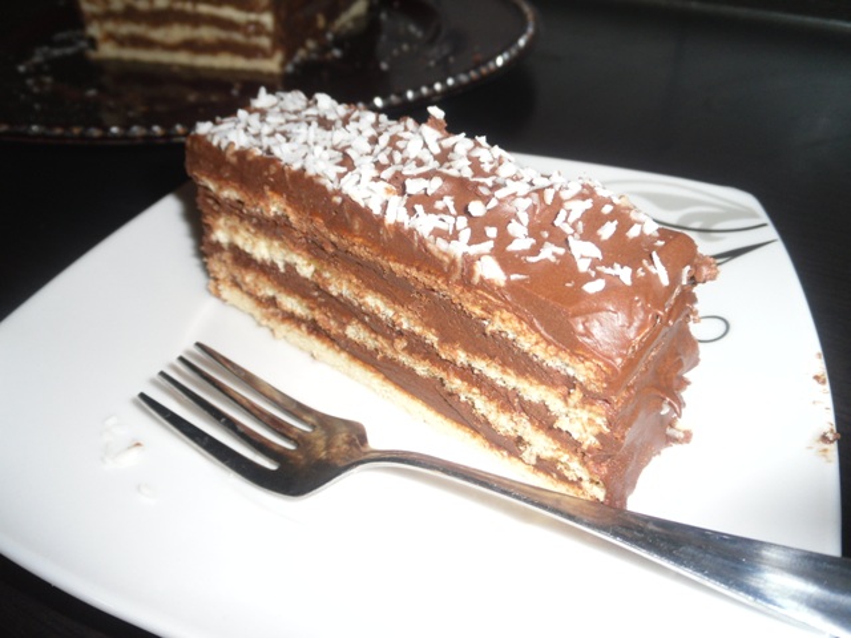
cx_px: 426
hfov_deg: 63.4
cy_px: 319
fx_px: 688
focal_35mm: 28
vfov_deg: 49.7
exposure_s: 1/45
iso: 80
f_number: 3.4
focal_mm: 5.1
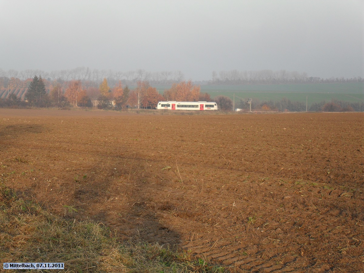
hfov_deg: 18.7
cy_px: 136
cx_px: 182
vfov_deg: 14.1
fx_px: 1104
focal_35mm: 105
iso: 100
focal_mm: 18.6
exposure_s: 1/125
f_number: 5.2
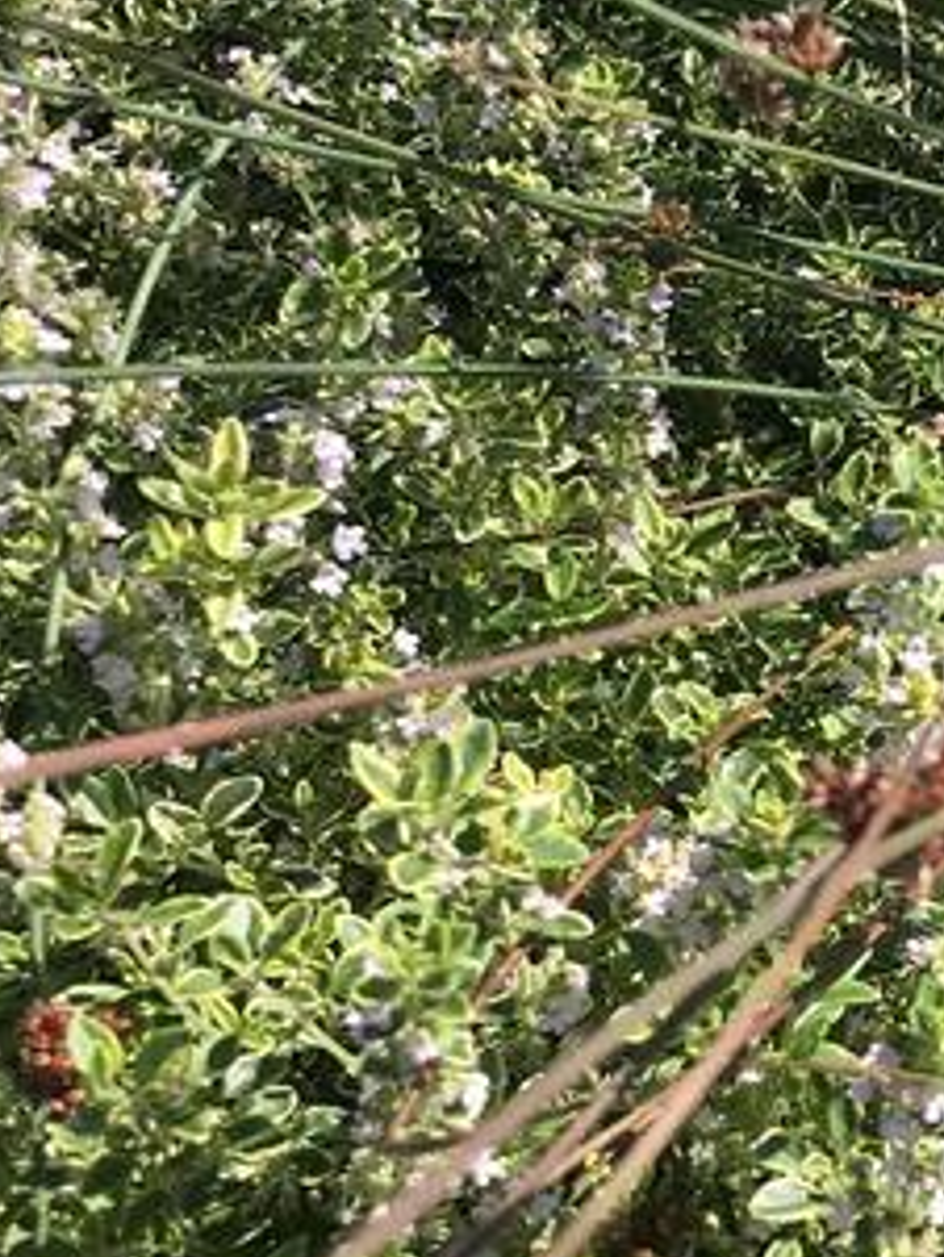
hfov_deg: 15.4
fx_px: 3379
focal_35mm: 93
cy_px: 539
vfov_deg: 21.1
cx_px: 1082
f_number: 1.8
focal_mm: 3.99
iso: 20
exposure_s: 1/1408
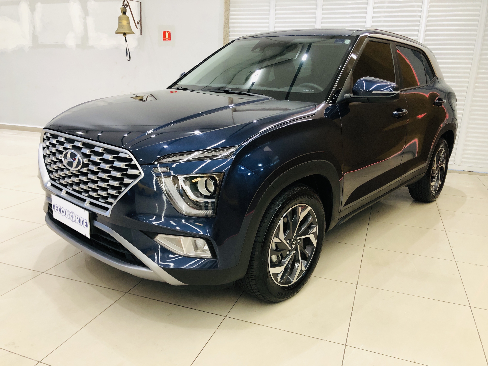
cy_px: 183
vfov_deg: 49.7
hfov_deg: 63.4
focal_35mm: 28
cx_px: 244
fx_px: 395
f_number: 1.8
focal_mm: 3.99
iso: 64
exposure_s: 1/15
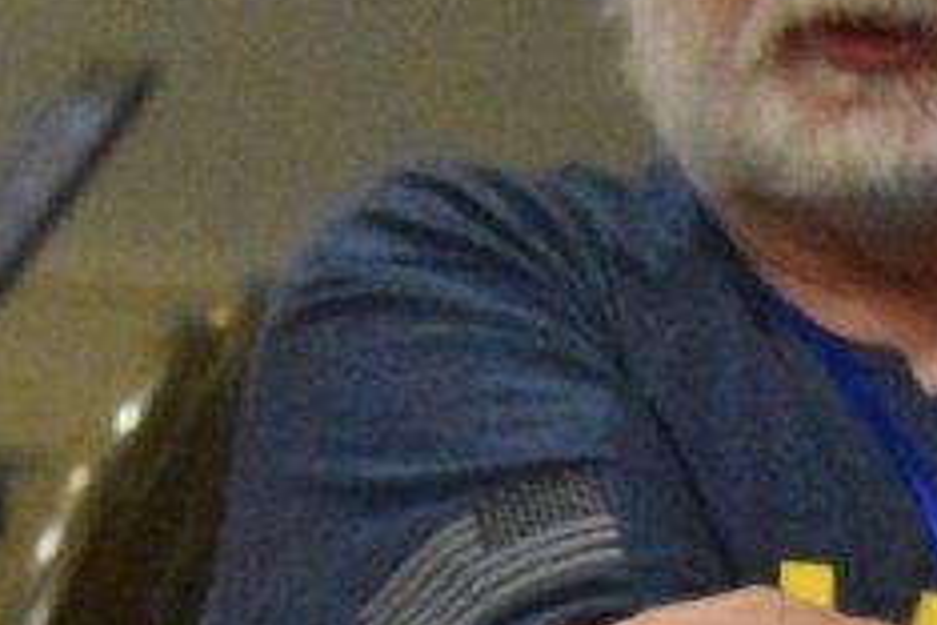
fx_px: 20208
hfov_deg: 2.7
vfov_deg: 1.8
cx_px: -460
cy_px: -288
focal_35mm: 776
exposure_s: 1/100
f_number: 5.6
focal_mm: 105
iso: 12800
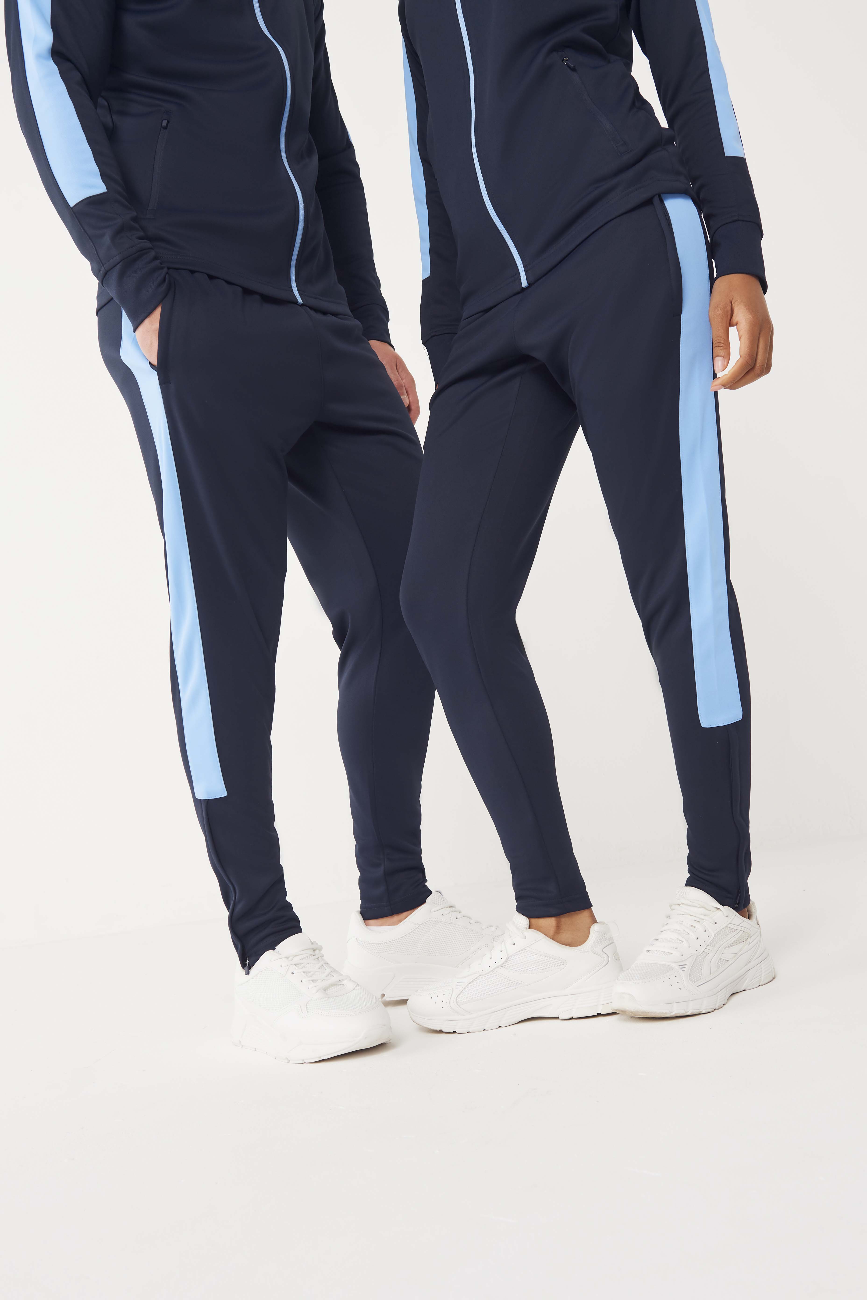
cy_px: 650
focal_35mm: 36
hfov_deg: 36.9
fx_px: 1300
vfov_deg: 53.1
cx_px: 434
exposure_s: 1/200
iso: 320
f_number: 8
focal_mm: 36
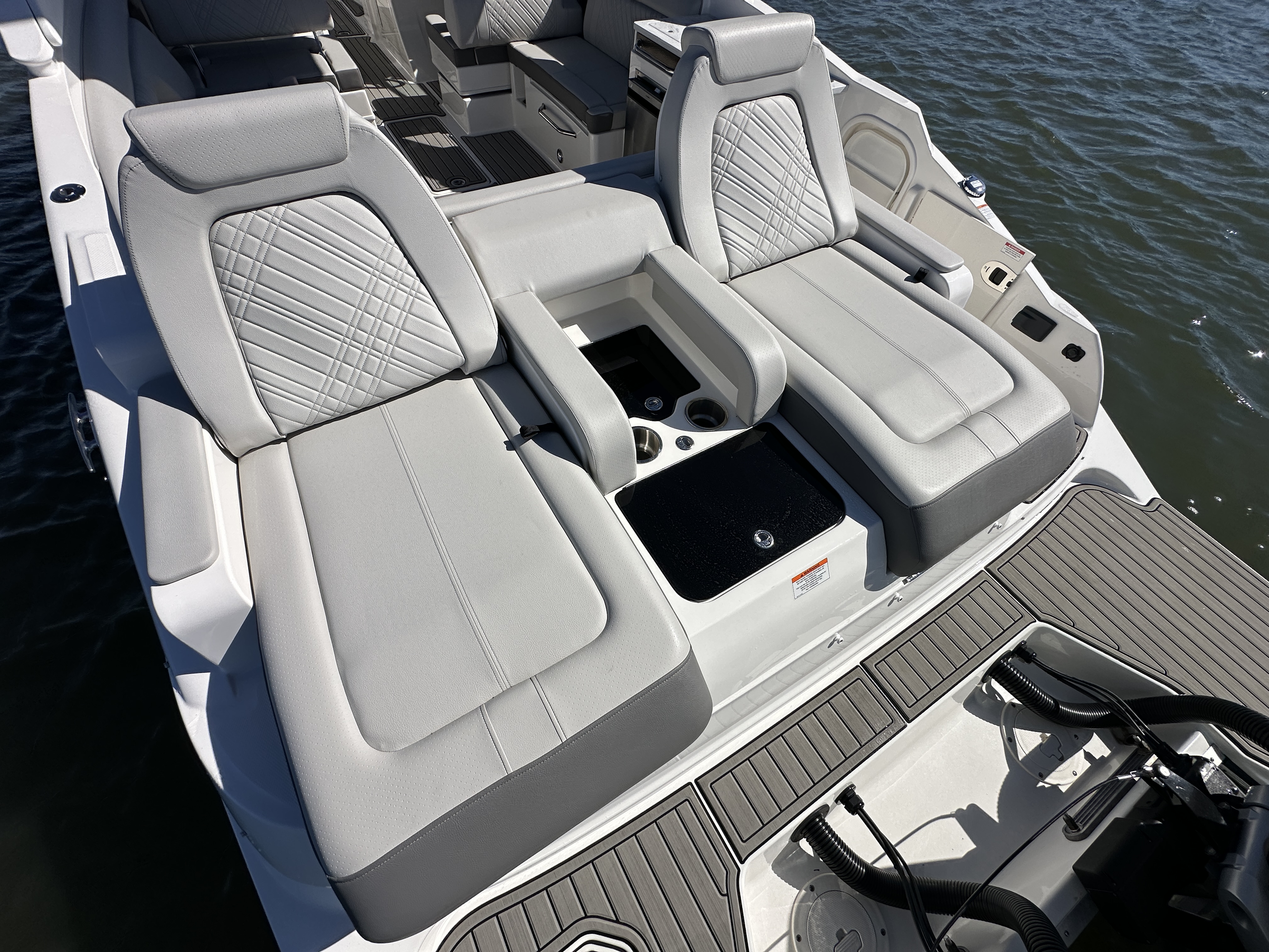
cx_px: 634
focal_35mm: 14
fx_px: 513
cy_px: 476
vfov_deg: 85.7
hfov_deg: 102.1
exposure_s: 1/5814
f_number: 2.2
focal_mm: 2.22
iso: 50
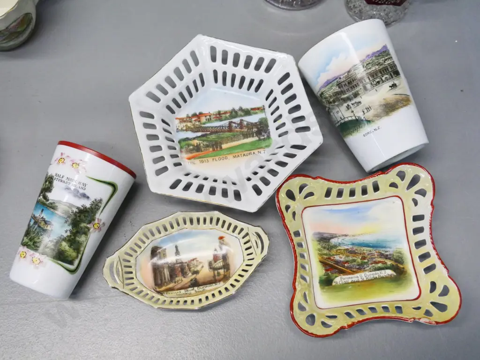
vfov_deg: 36.0
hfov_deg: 46.8
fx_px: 555
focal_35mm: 40
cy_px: 180
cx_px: 240
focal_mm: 20
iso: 3200
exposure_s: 1/320
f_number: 5.6
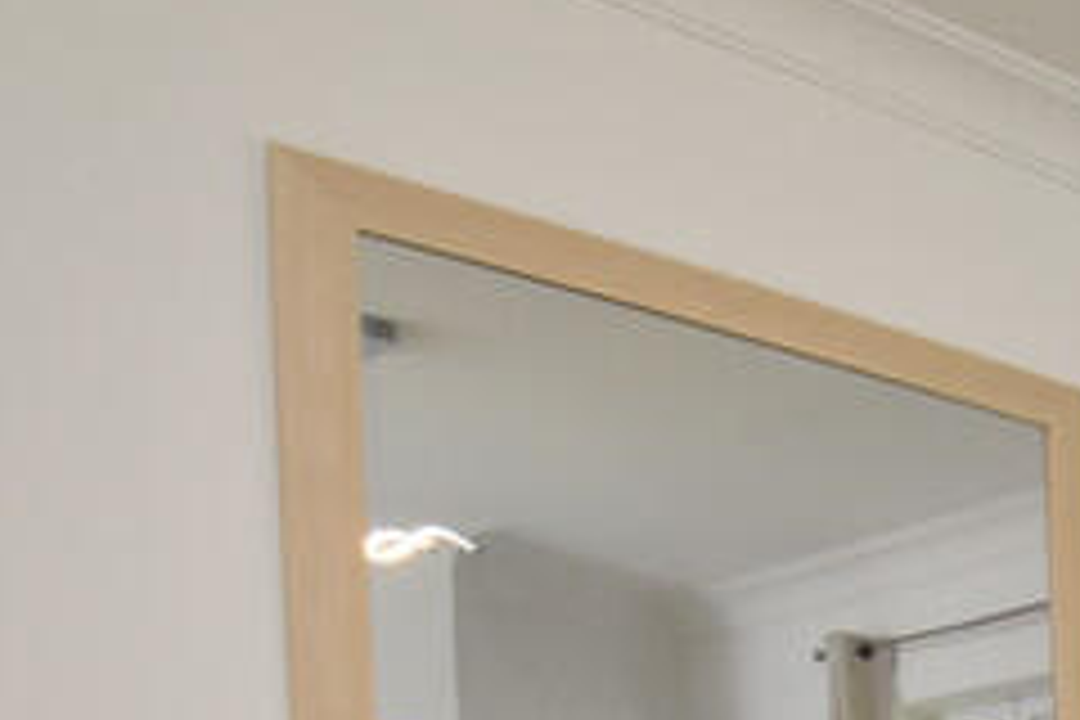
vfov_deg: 18.5
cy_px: 1118
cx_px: 2007
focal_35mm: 64
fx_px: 1920
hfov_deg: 20.5
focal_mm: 10
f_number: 9
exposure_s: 1/80
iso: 400
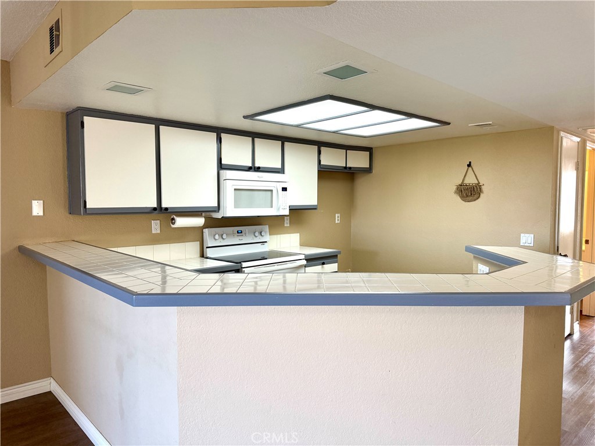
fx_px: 413
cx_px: 298
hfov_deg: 71.6
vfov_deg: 56.8
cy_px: 223
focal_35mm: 24
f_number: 1.78
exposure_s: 1/122
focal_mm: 6.76
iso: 200
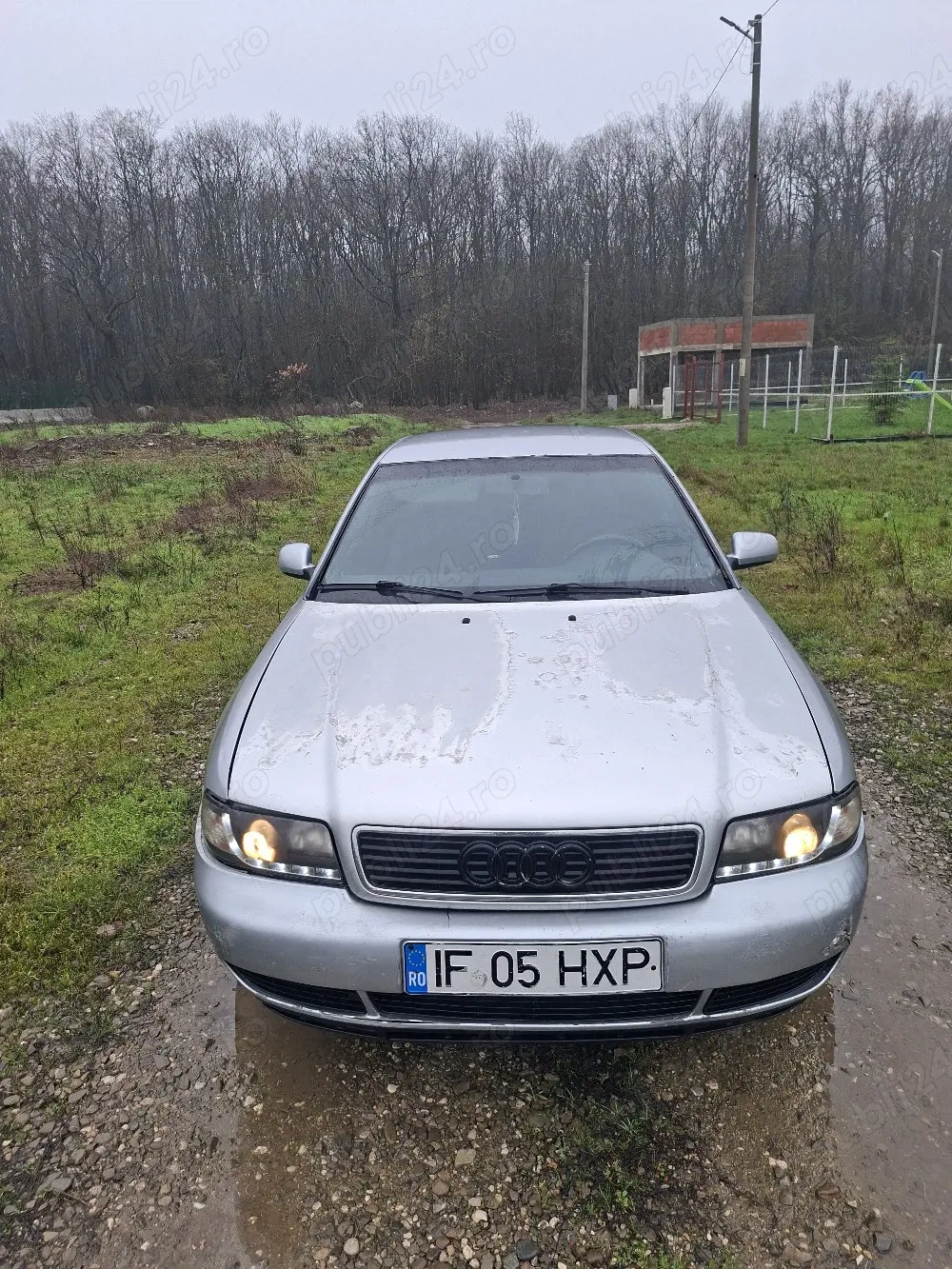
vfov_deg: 73.9
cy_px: 634
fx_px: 843
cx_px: 476
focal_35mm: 23
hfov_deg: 58.9
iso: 50
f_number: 1.8
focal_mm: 5.54
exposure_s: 1/169
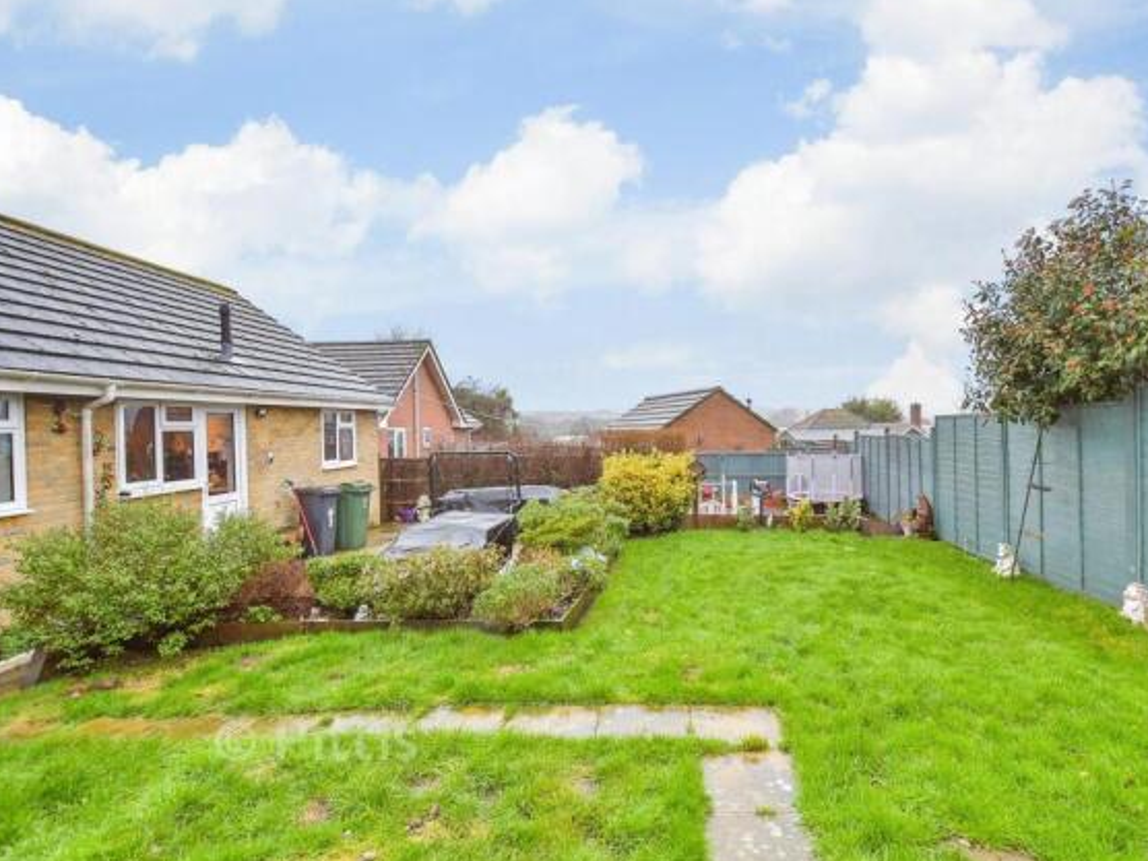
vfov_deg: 74.7
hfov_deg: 90.5
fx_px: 564
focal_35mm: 17
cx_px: 653
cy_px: 430
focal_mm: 10
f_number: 6.3
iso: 640
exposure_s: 1/60
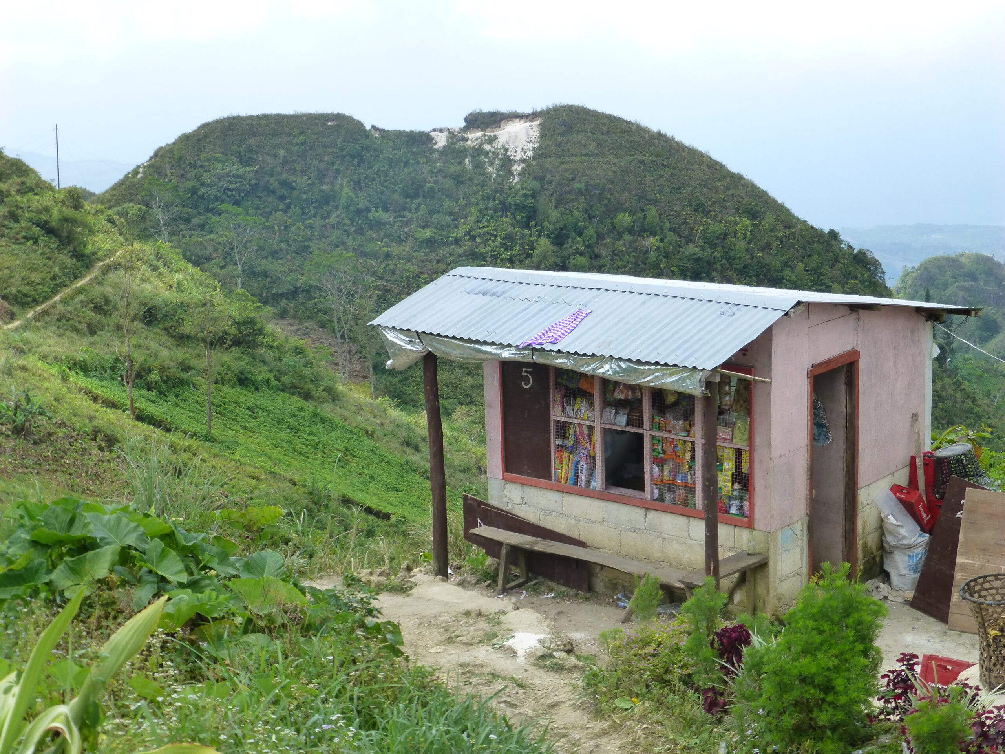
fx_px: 1800
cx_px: 502
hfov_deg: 31.2
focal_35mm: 62
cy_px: 377
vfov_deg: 23.7
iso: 160
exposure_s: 1/320
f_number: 4.8
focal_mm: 11
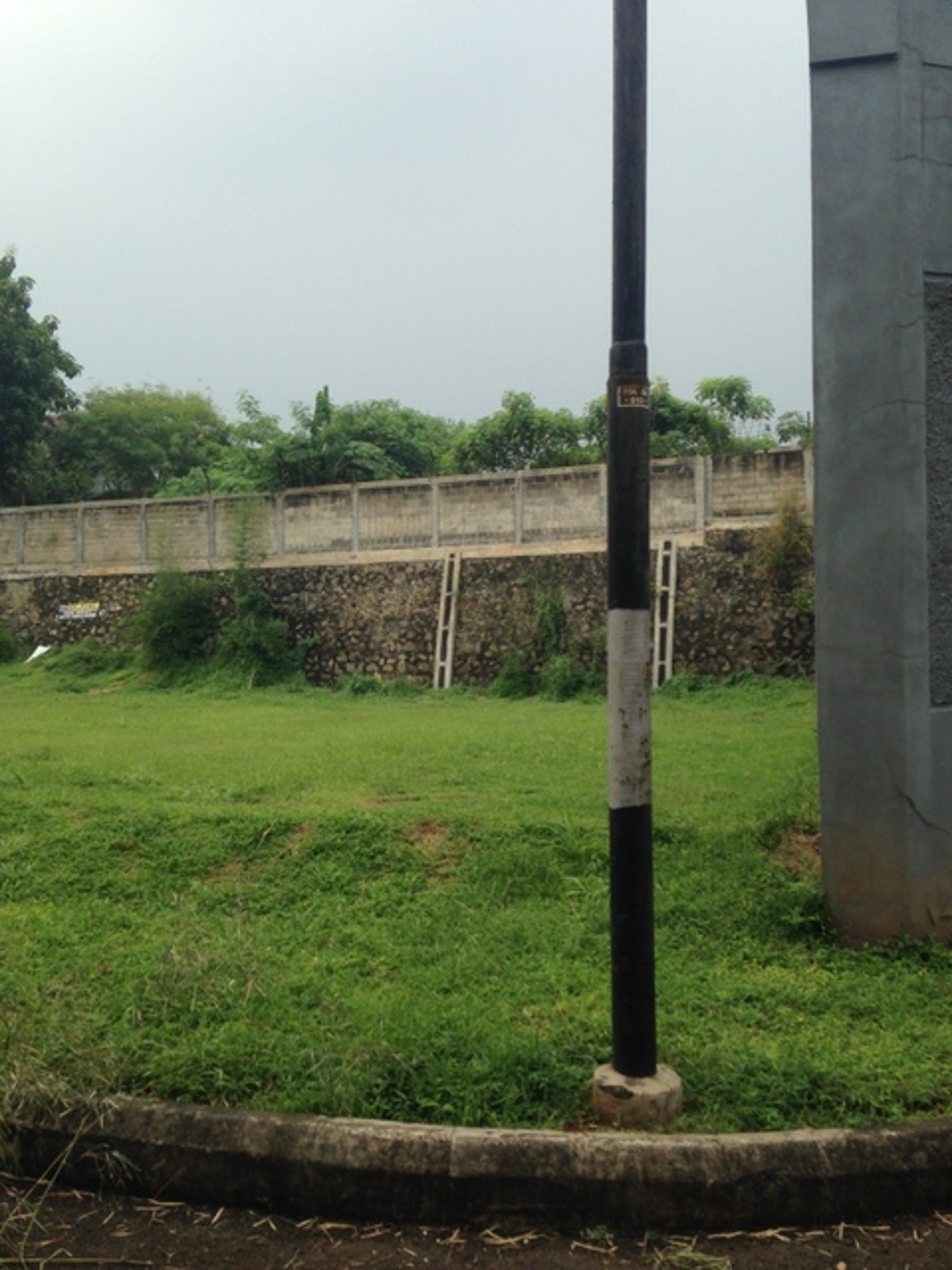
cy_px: 635
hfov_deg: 42.9
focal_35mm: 33
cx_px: 476
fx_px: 1210
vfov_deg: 55.4
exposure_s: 1/1085
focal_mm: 4.12
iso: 50
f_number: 2.4
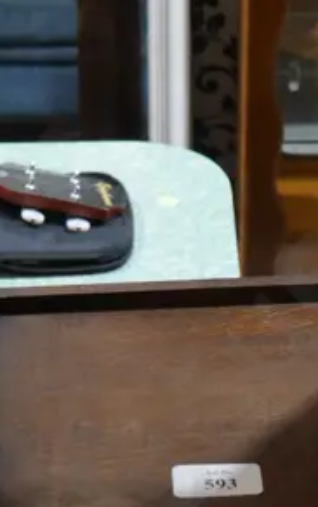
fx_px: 1647
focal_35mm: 119
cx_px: 279
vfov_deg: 17.5
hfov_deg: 11.0
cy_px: 330
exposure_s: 1/60
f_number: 3.6
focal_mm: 16
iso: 500
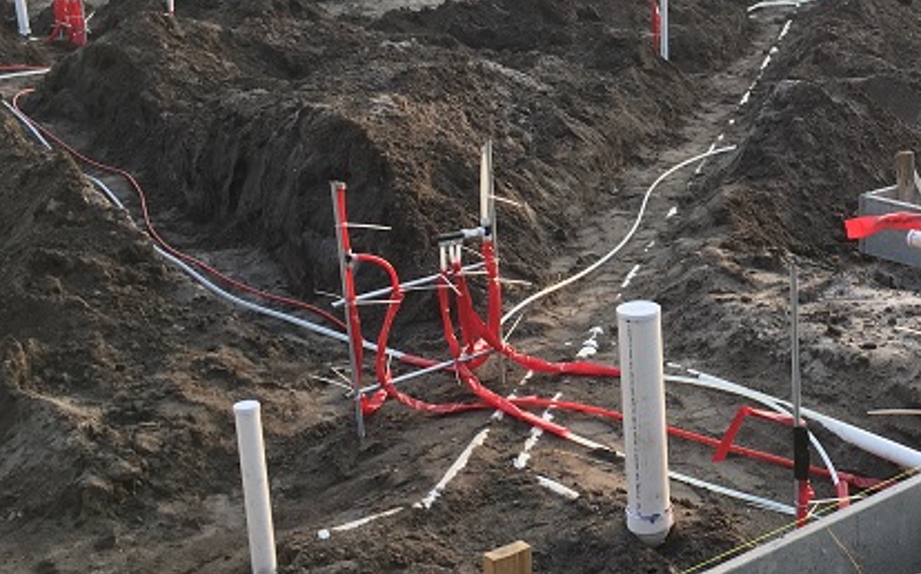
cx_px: 791
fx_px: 1430
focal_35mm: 57
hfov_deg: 34.2
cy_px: 264
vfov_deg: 22.7
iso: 25
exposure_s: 1/158
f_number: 2.2
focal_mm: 4.15
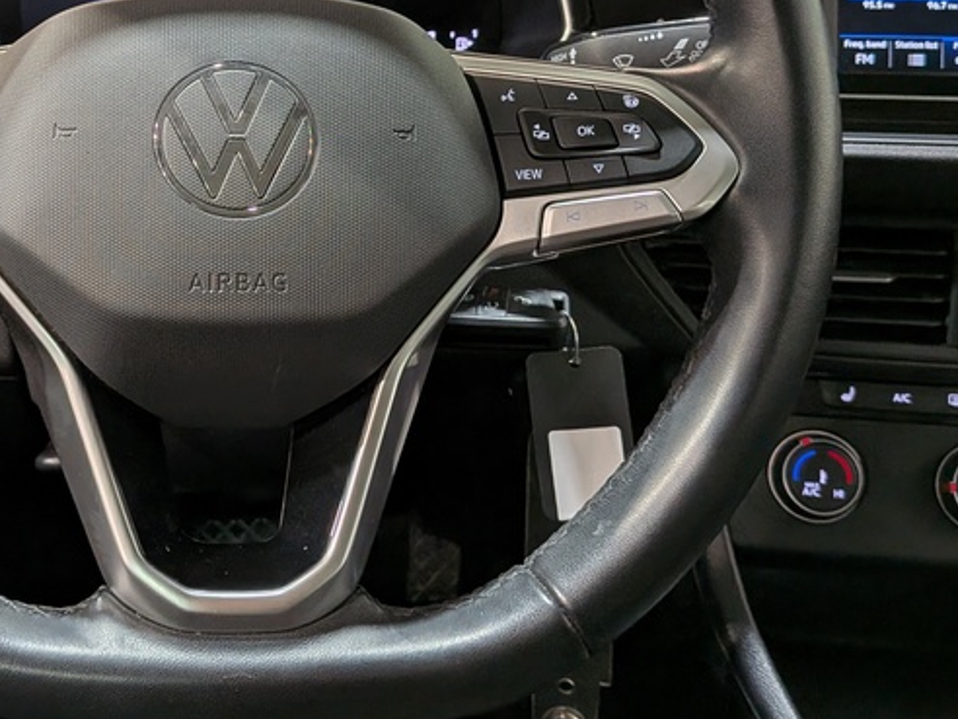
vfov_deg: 28.5
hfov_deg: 37.1
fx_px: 1384
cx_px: 216
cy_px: 154
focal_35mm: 50
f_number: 1.7
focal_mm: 4.53
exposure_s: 1/155
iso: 26
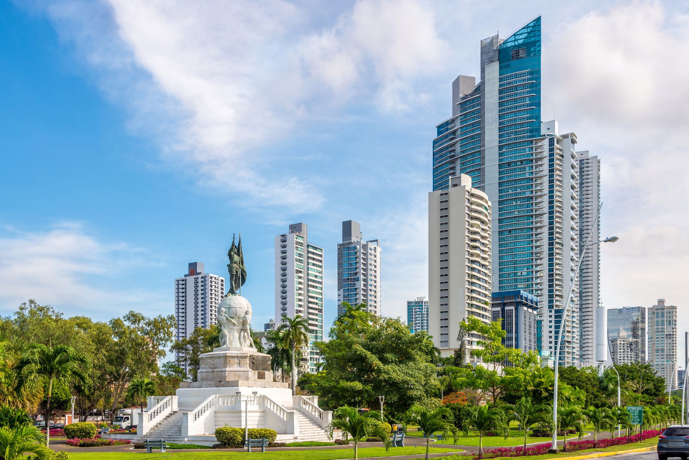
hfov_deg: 55.8
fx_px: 651
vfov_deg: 38.9
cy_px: 230
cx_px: 344
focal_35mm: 34
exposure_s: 1/160
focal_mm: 34
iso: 100
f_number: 10
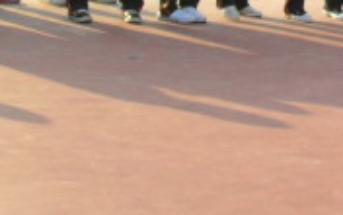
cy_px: -211
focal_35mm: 193
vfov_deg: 6.6
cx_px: 606
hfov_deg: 10.3
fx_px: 1804
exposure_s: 1/350
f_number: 3.3
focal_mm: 8.8
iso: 100
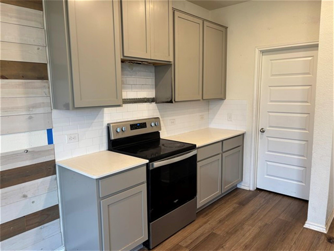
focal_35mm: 26
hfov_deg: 67.3
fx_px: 251
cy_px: 126
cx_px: 167
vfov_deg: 53.0
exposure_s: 1/60
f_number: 1.6
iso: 80
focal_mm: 5.96
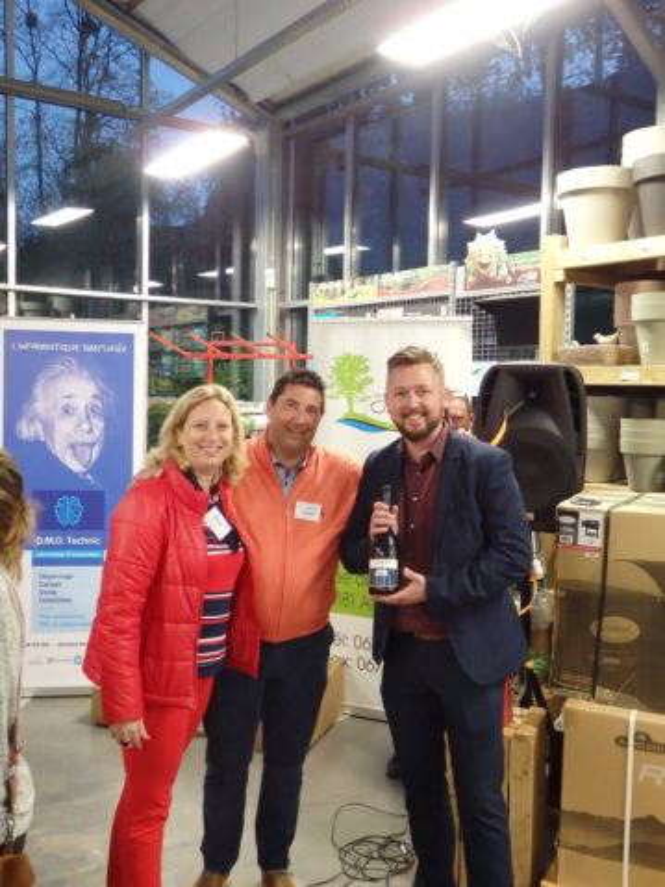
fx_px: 846
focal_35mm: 33
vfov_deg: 55.4
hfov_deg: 42.9
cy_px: 444
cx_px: 332
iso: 1000
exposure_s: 1/20
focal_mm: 6
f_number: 3.4
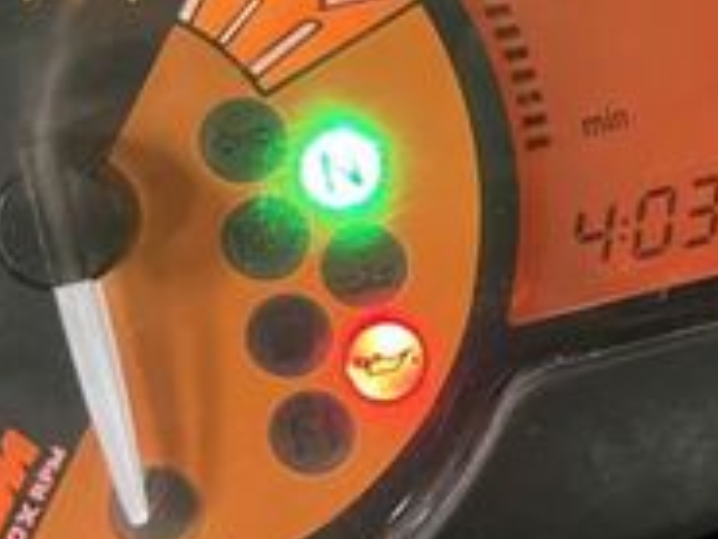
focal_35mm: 90
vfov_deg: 16.3
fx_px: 1868
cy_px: 120
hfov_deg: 21.1
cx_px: 702
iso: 500
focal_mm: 5.1
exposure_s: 1/50
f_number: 1.6
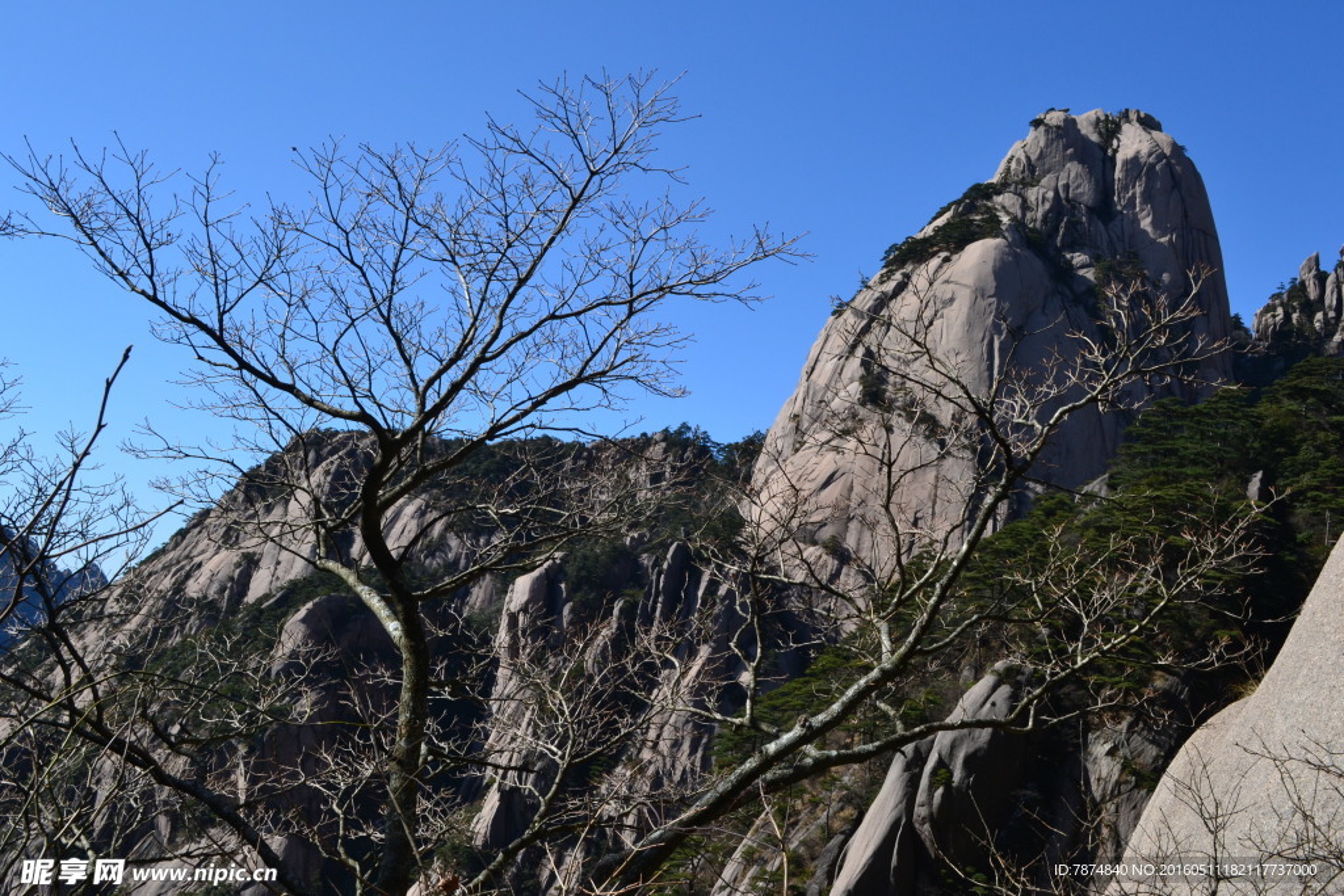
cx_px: 672
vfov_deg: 34.2
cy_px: 448
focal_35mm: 39
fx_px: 1456
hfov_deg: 49.5
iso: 400
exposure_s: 1/320
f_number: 10
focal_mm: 26
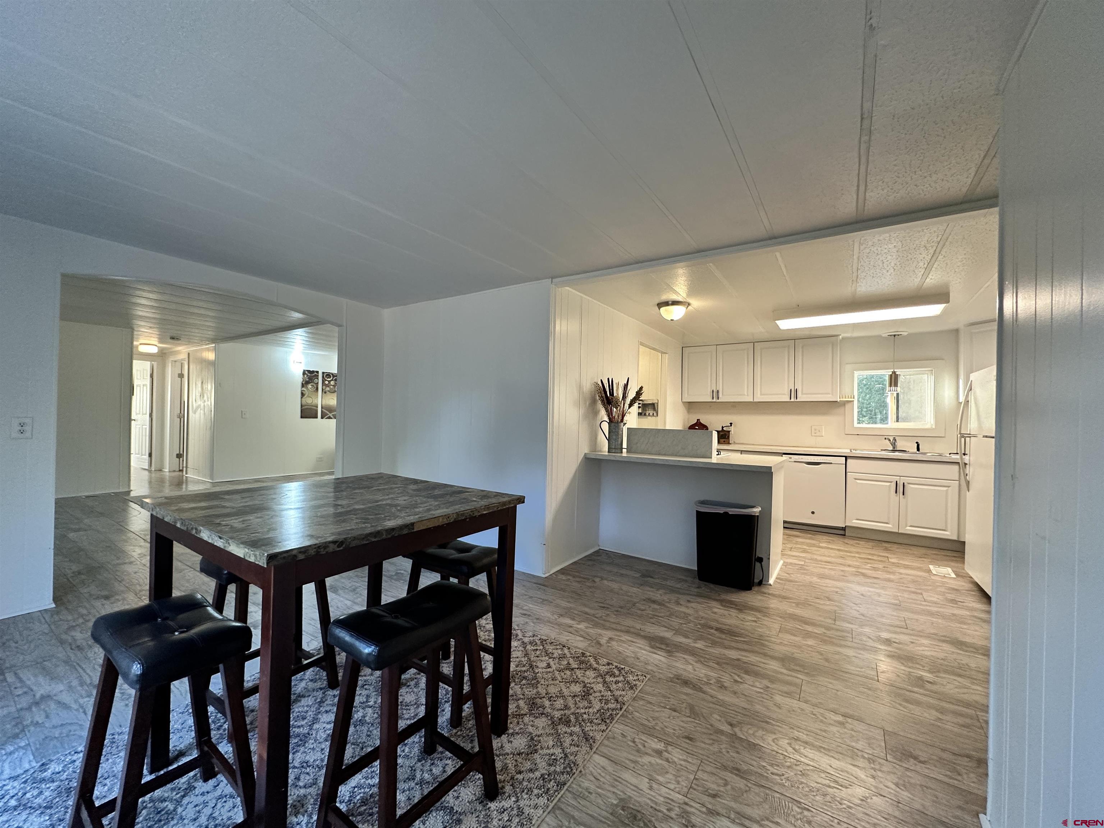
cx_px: 552
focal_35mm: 14
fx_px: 446
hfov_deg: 102.1
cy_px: 414
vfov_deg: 85.7
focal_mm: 2.22
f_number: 2.2
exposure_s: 1/60
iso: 250
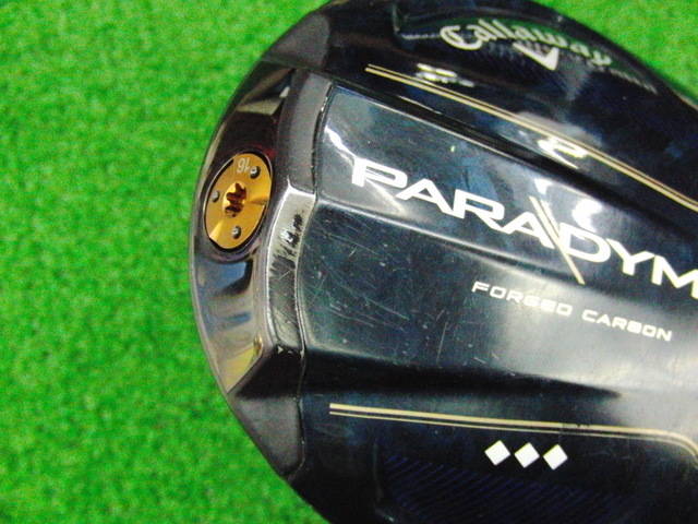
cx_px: 349
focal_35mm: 37
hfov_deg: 50.1
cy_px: 262
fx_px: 746
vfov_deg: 38.7
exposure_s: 1/160
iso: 3200
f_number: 3.6
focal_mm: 6.42
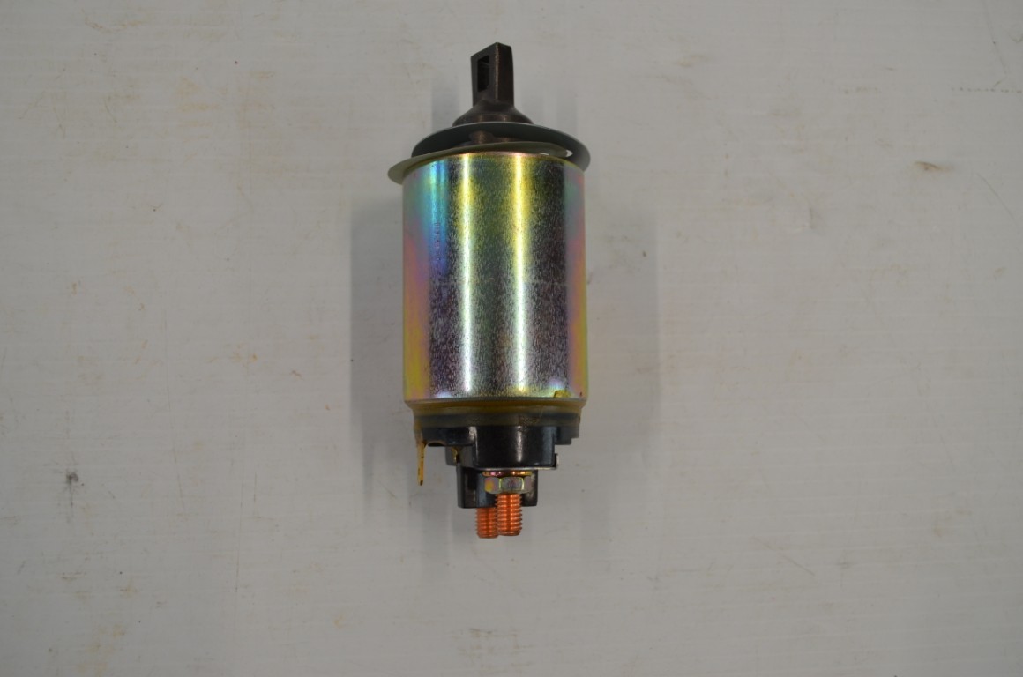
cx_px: 512
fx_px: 1021
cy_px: 338
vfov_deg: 36.7
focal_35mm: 36
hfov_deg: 53.2
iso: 400
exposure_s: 1/125
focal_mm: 24
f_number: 5.6
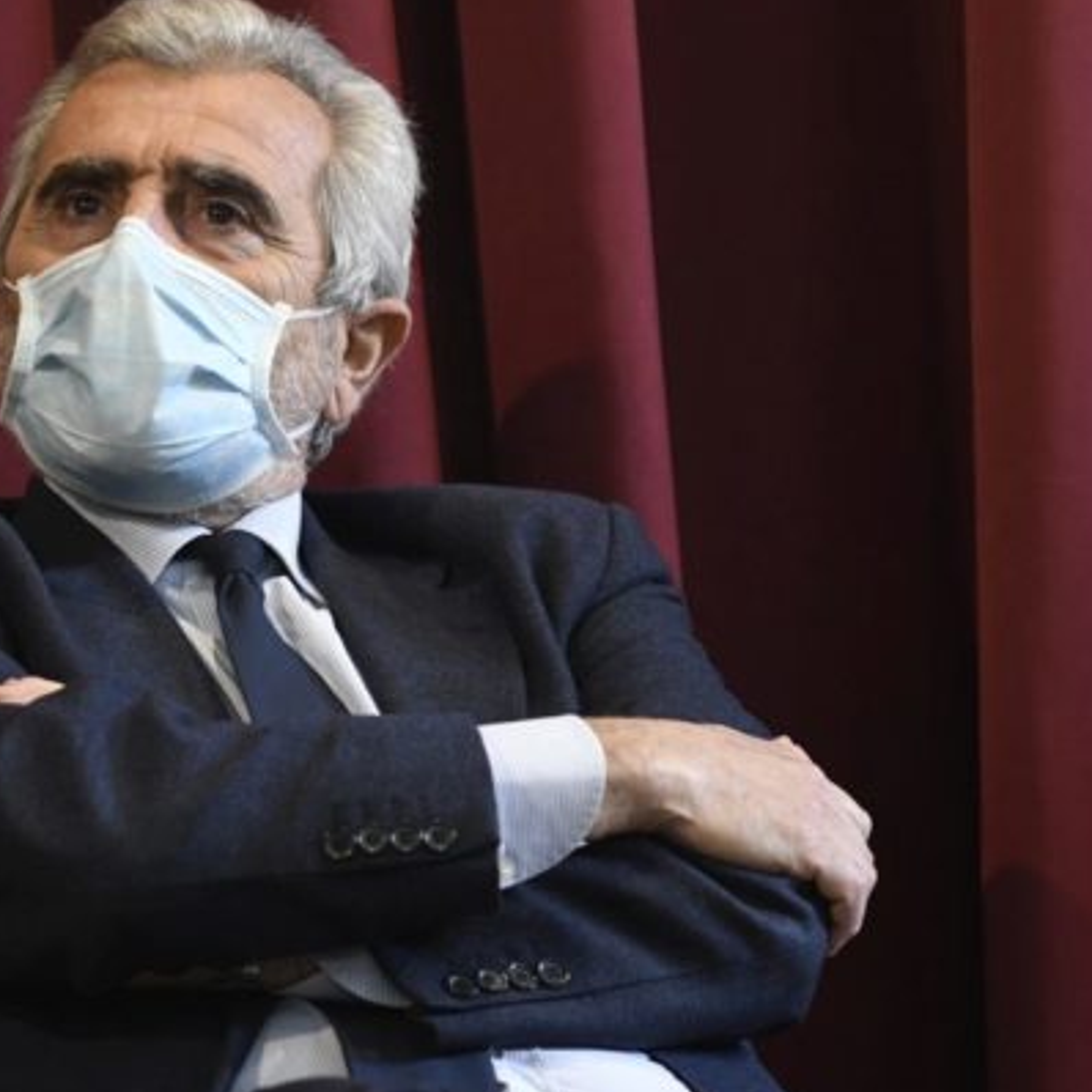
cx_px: 428
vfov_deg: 5.6
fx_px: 11135
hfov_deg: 5.6
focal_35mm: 312
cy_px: 519
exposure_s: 1/125
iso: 3200
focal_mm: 140
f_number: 4
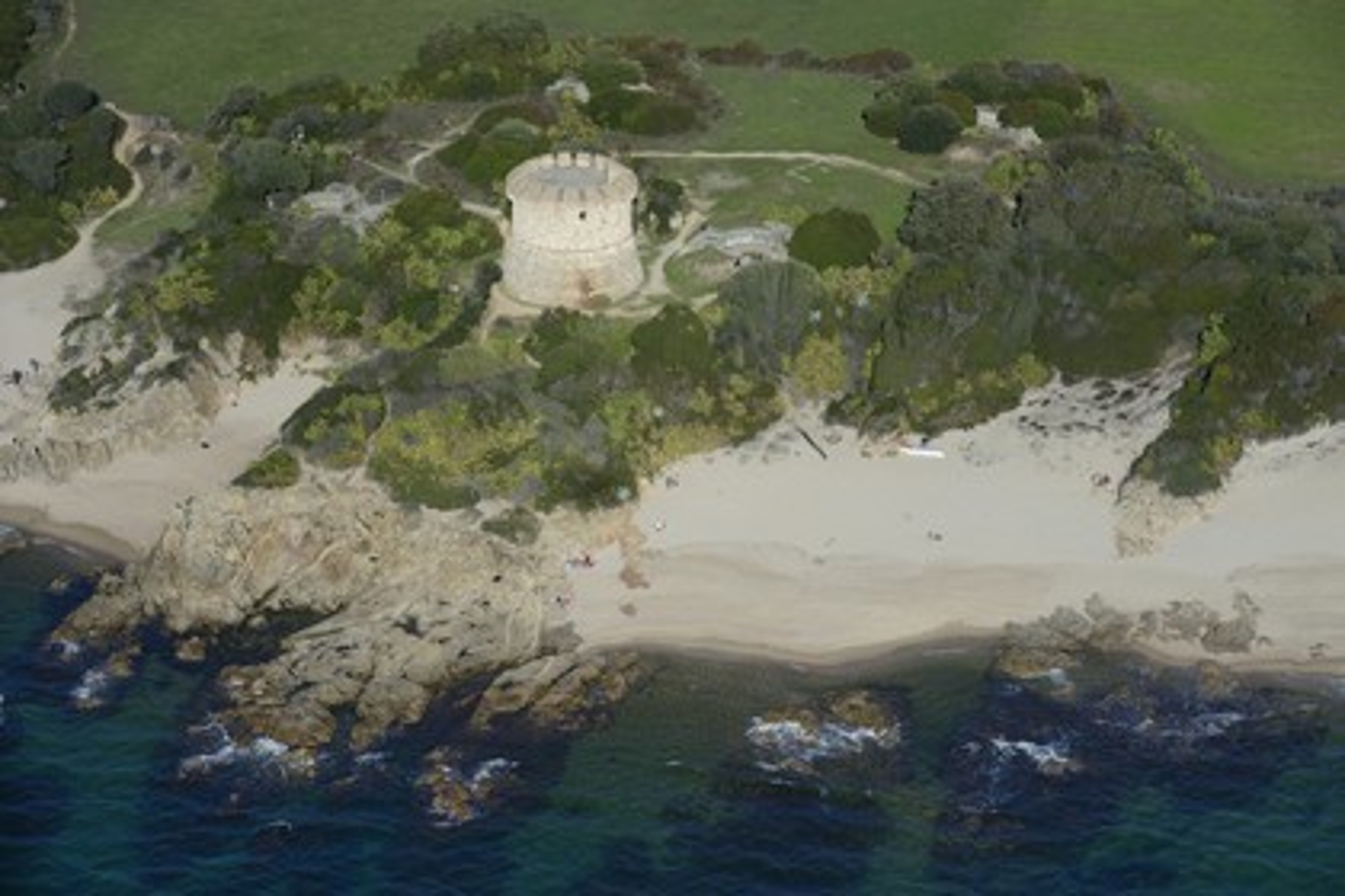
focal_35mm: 135
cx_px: 672
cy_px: 448
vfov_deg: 10.2
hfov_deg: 15.2
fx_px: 5043
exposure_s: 1/1000
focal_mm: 135
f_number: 9
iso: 400
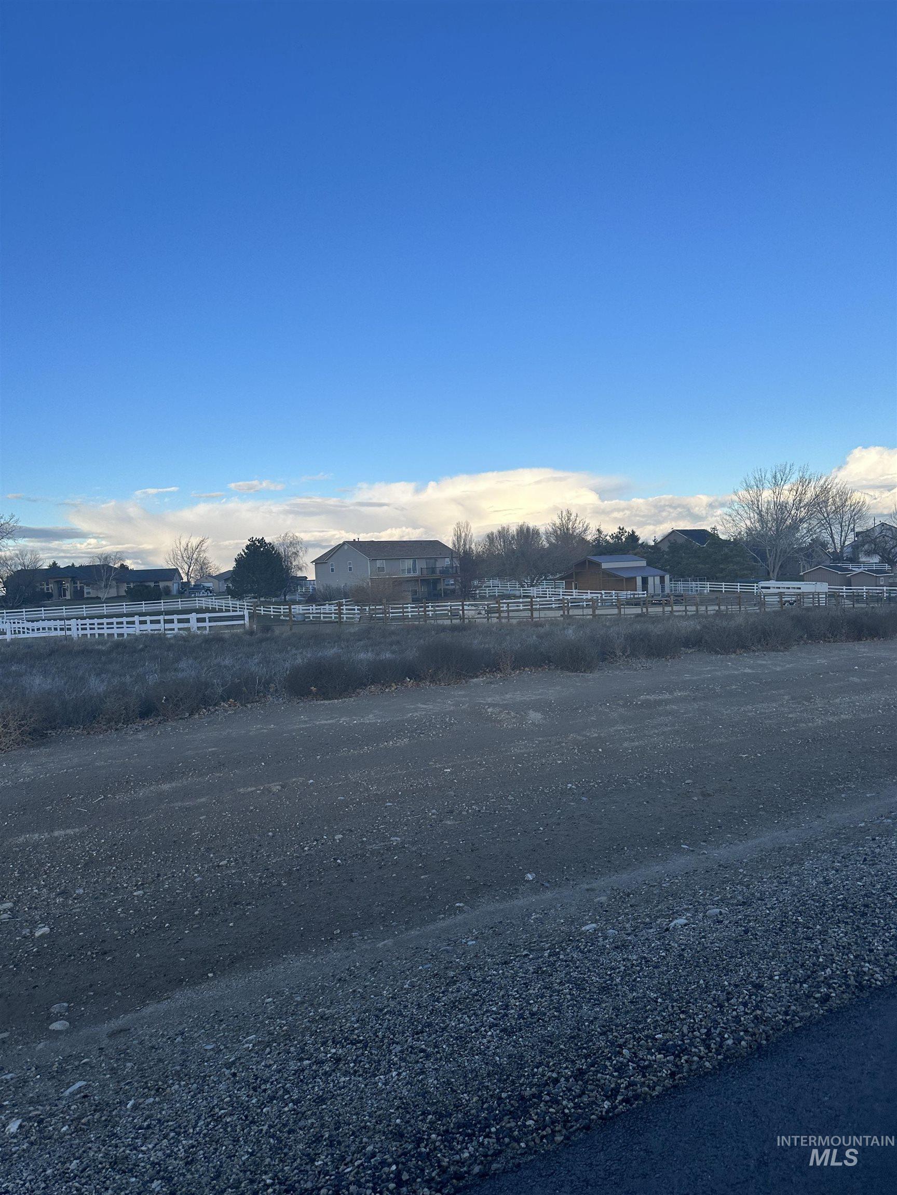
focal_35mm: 24
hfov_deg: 56.8
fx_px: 829
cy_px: 598
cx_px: 448
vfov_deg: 71.6
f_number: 1.78
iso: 80
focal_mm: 6.86
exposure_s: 1/2155
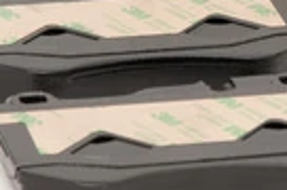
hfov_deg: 5.2
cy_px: -40
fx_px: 3166
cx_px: 380
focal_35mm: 398
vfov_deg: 3.4
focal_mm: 60
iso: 100
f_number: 11
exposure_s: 1/200
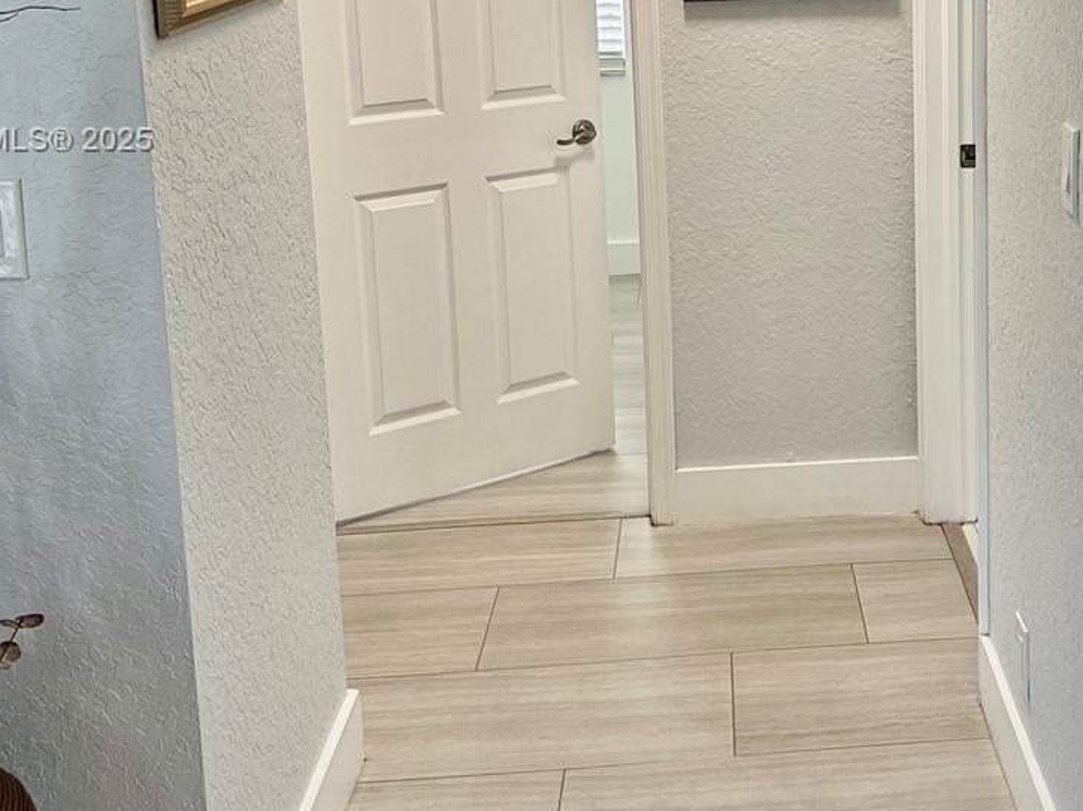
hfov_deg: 35.0
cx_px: 869
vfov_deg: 26.9
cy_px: 142
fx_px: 1657
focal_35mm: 53
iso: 160
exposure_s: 1/120
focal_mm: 6.86
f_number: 1.78
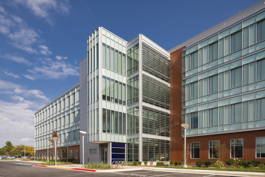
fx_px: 177
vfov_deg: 53.1
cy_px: 88
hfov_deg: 73.7
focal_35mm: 24
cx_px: 132
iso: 125
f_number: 8
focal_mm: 24
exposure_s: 1/250
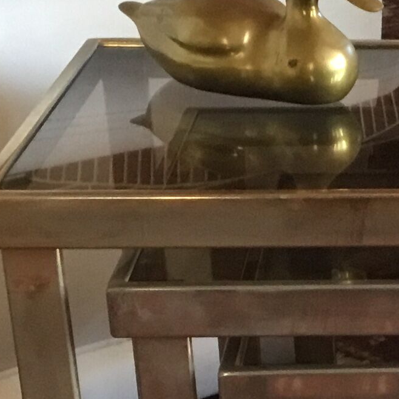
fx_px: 1774
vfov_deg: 12.6
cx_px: 544
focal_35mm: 136
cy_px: 418
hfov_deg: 12.4
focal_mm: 3.3
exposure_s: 1/33
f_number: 2.4
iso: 200
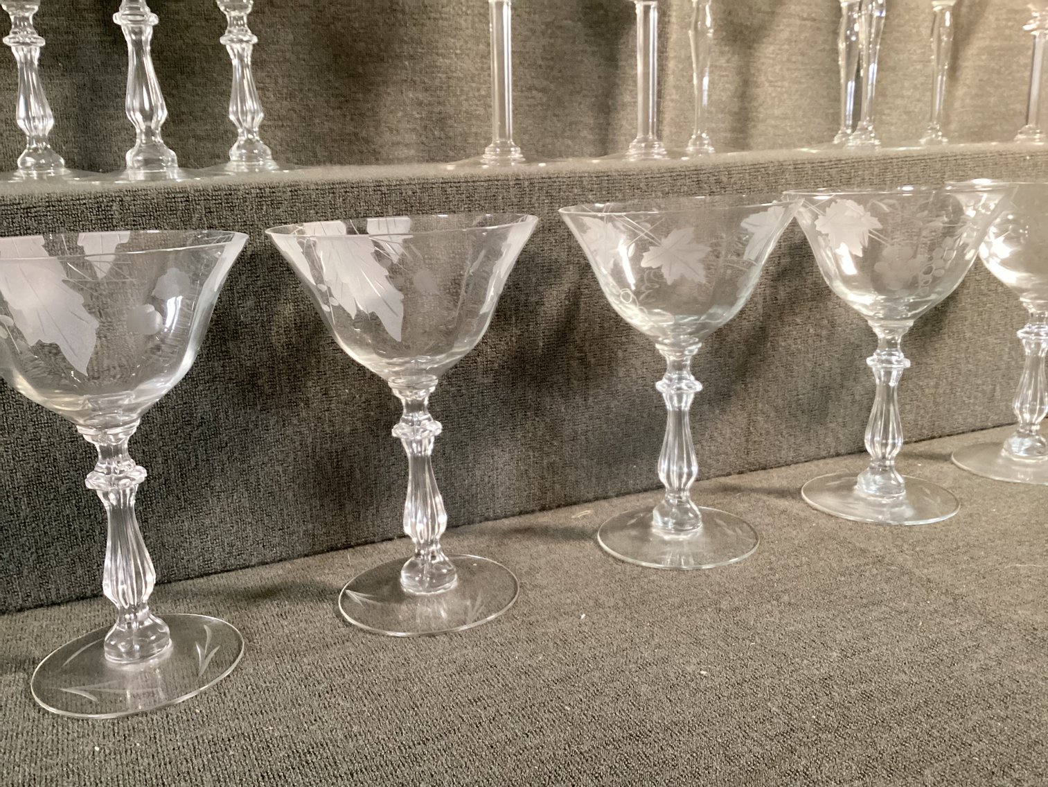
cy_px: 394
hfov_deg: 58.3
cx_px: 524
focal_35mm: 31
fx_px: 939
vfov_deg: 45.4
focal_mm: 3.3
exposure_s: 1/50
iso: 320
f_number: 2.4
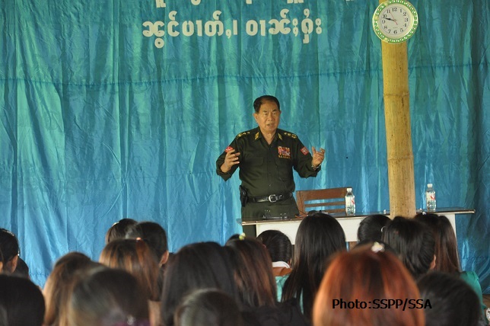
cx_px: 245
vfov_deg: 8.7
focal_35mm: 158
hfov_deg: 13.1
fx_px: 2142
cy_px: 163
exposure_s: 1/13
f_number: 5.6
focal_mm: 105
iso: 1000
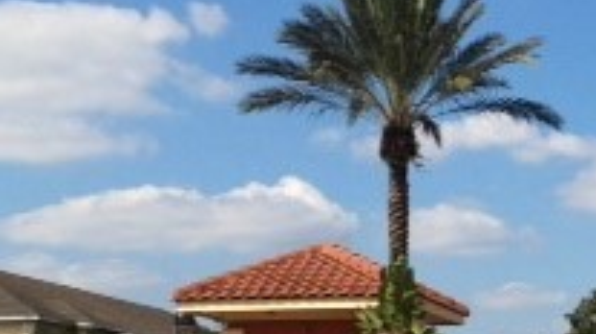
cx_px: 458
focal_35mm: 118
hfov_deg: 18.0
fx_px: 1863
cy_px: 253
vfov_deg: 10.2
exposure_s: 1/2304
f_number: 2.4
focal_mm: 4.28
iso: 64
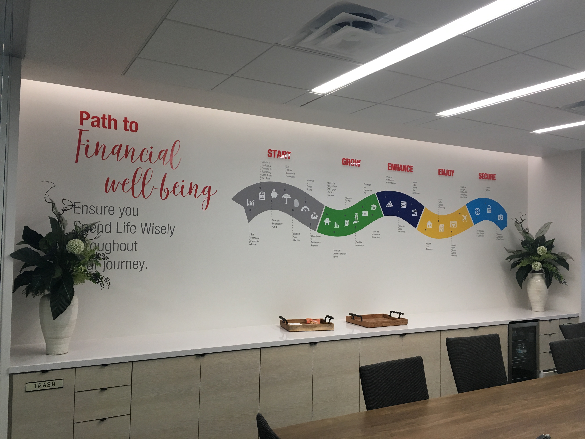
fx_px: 490
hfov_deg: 61.7
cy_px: 220
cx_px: 292
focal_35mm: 29
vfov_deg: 48.2
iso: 40
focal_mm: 4.15
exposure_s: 1/30
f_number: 2.2
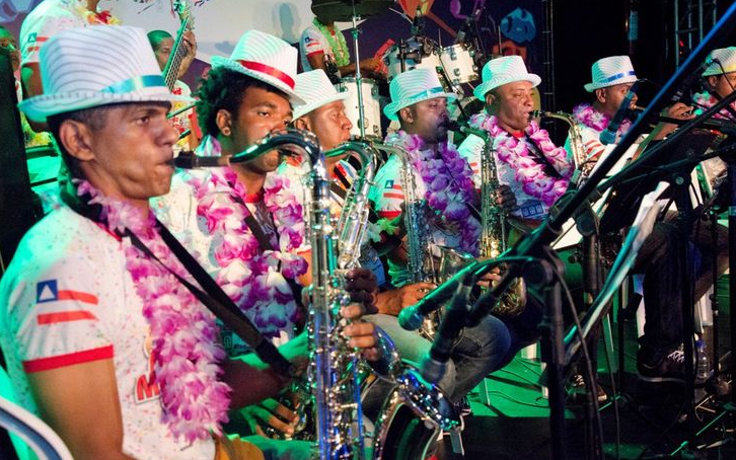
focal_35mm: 43
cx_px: 367
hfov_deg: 46.2
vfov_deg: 29.9
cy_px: 243
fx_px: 863
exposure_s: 1/125
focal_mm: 28
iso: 2500
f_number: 5
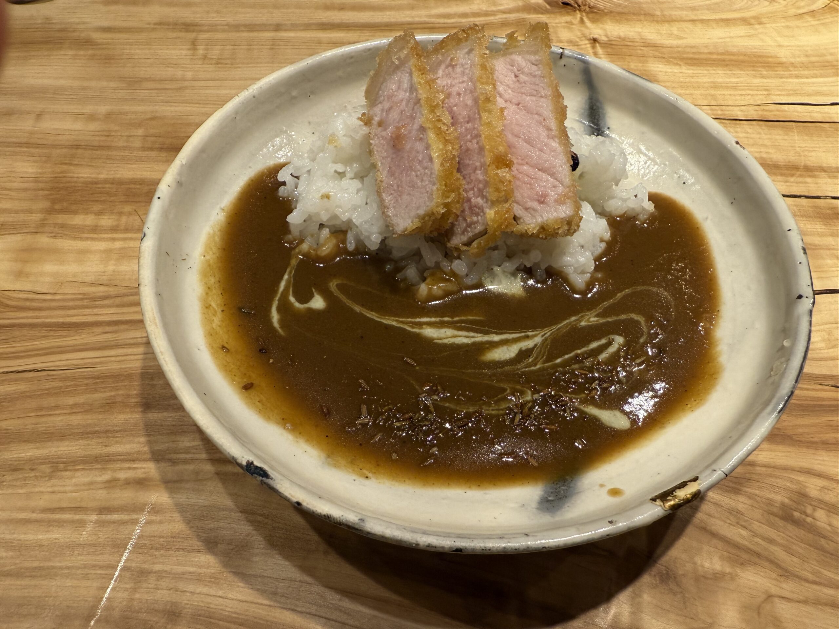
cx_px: 420
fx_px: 606
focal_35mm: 25
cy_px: 314
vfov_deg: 54.9
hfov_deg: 69.4
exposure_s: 1/120
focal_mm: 2.22
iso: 160
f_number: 2.2
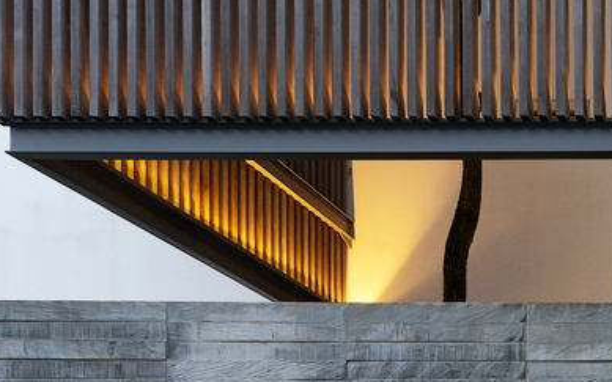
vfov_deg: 19.0
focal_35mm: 55
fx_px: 917
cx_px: 868
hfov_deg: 27.8
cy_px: 654
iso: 320
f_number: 11
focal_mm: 14
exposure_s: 1/2.5
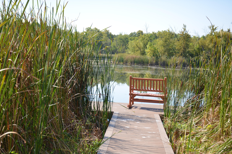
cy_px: 77
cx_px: 116
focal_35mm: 68
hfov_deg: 29.9
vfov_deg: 20.1
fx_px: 434
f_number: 5.6
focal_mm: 45
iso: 100
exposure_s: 1/200
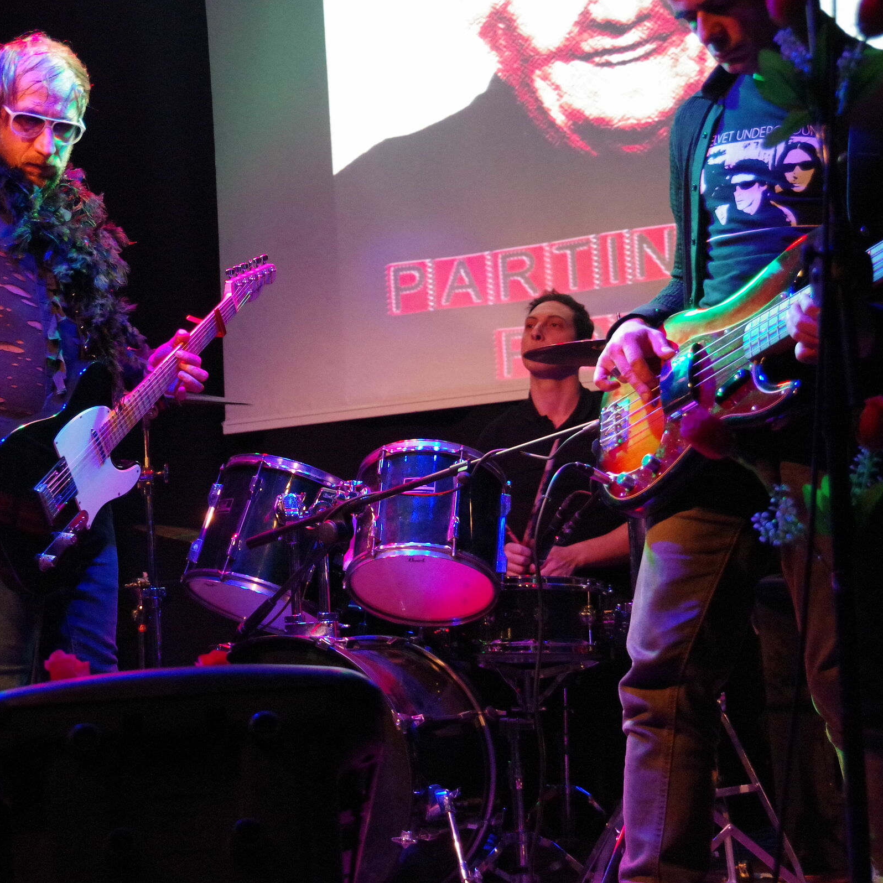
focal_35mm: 69
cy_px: 442
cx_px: 349
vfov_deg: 25.0
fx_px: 1991
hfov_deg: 25.0
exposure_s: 1/80
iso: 6400
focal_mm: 36
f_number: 4.5
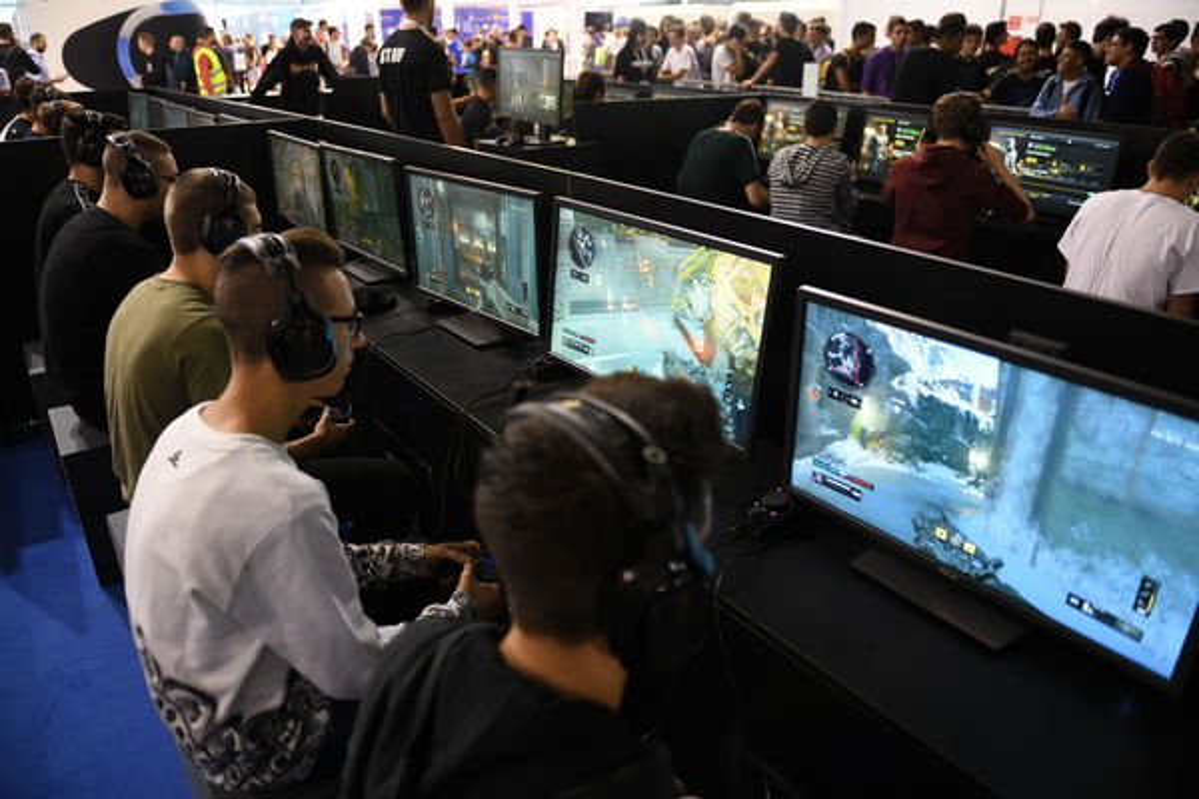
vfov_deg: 53.1
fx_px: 799
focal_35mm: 24
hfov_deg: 73.7
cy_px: 400
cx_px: 600
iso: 800
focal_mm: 24
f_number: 2.8
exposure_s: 1/60
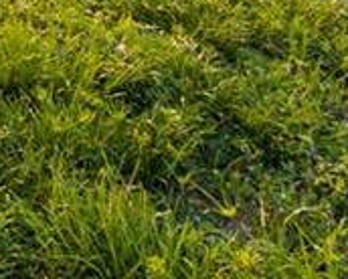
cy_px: -584
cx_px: -734
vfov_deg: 9.2
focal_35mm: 131
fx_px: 1351
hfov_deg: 10.2
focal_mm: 10
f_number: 4.5
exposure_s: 1
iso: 400
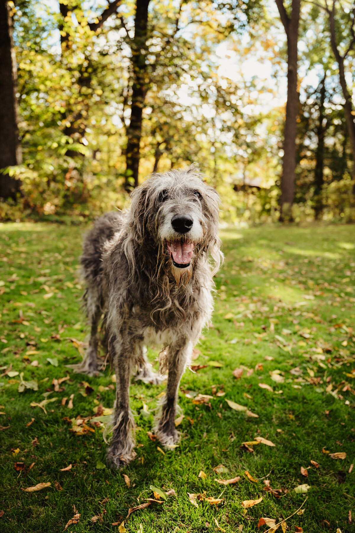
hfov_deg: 41.7
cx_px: 178
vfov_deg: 59.5
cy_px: 266
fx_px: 467
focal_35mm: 32
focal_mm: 31.5
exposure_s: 1/640
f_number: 3.2
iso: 320
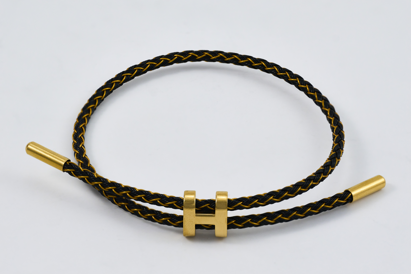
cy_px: 137
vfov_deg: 8.7
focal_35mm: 157
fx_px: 1792
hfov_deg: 13.1
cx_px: 206
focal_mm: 105
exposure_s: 1/160
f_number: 5.6
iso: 200
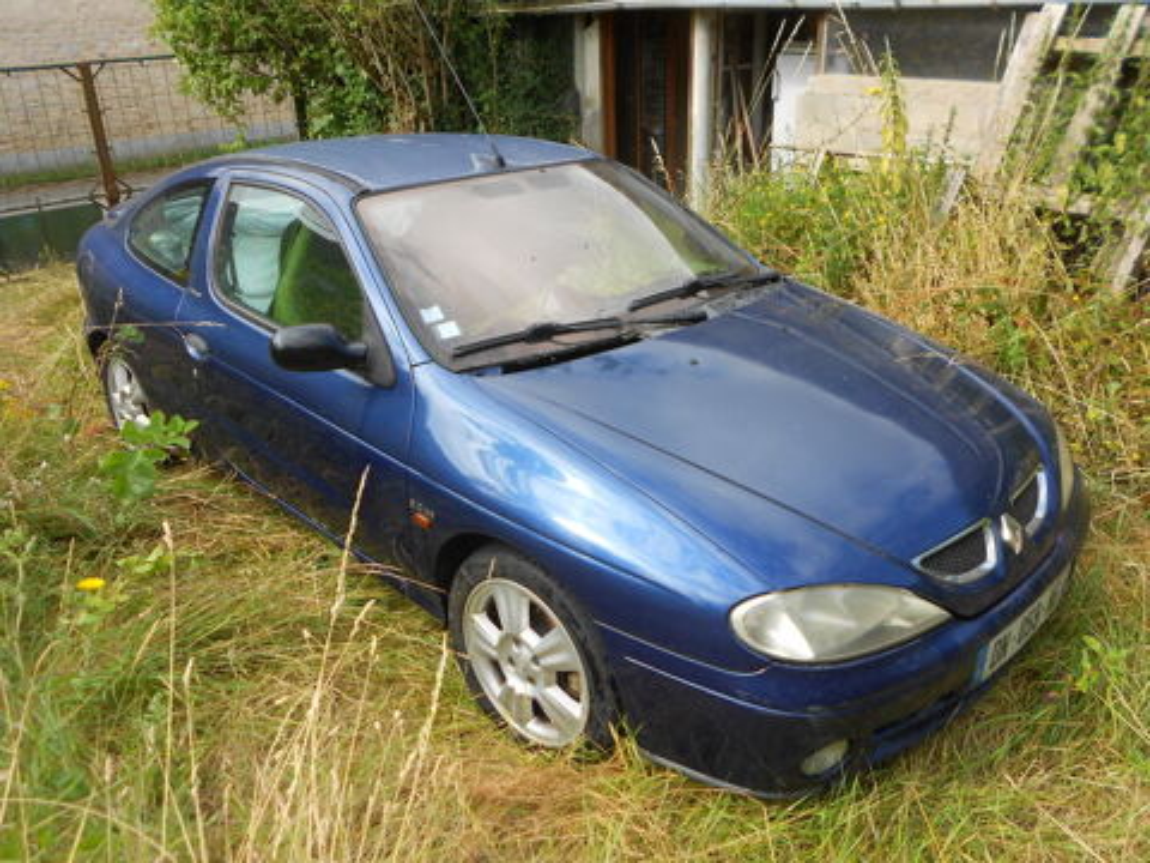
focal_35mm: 29
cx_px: 575
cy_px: 432
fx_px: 963
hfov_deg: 61.7
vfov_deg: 48.2
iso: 80
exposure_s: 1/320
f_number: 3.4
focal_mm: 5.3
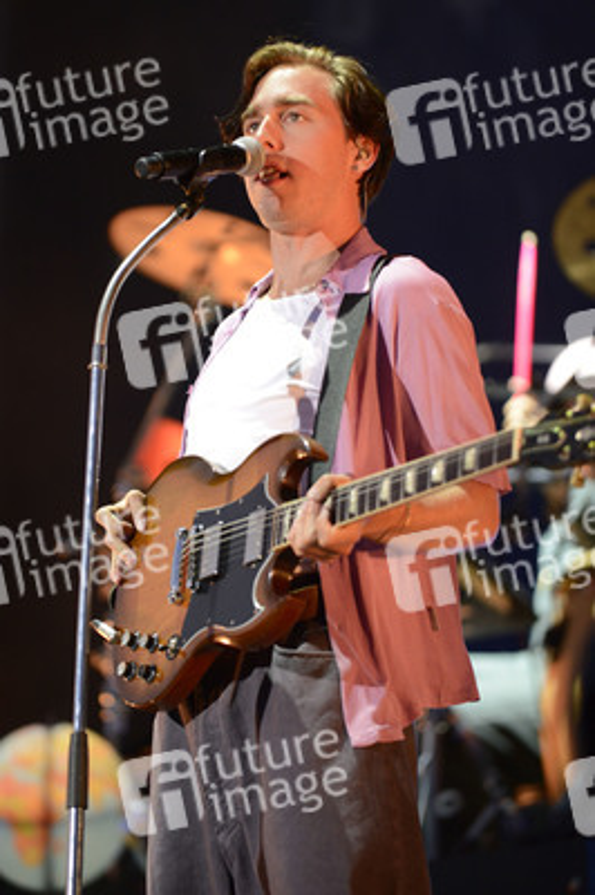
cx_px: 298
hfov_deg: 6.9
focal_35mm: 200
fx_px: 4967
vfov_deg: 10.3
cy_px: 448
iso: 2500
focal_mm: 200
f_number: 2.8
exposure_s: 1/320
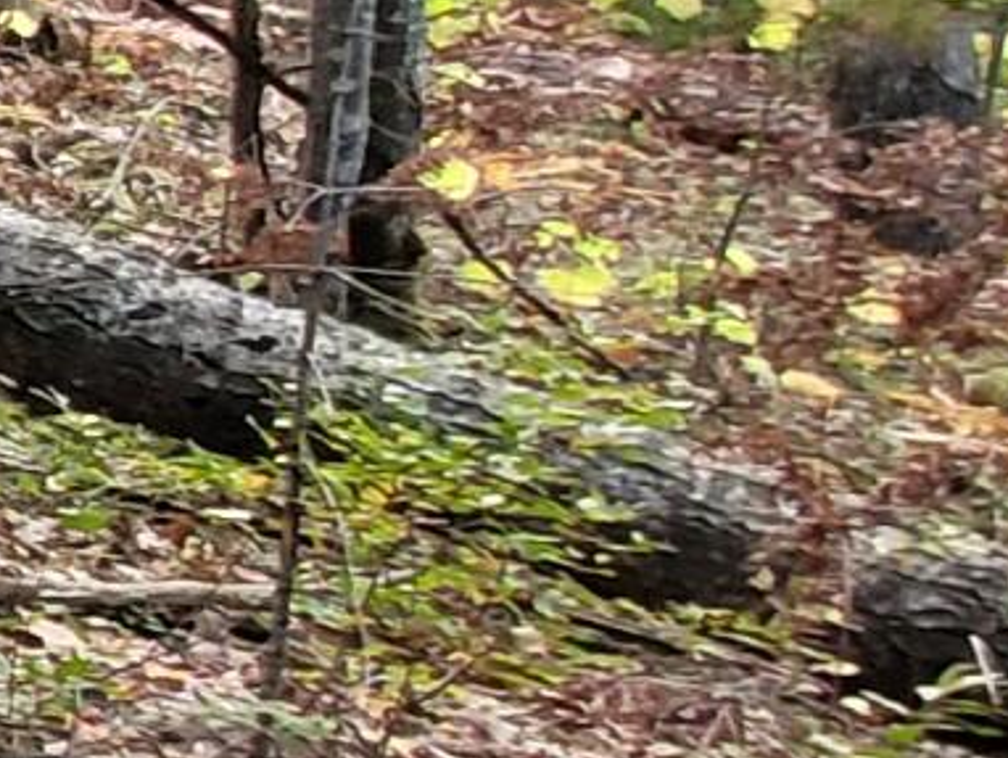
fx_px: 2972
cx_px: -2639
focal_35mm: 102
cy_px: 161
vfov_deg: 14.4
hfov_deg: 9.2
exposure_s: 1/60
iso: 80
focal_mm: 1.74
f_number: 2.2
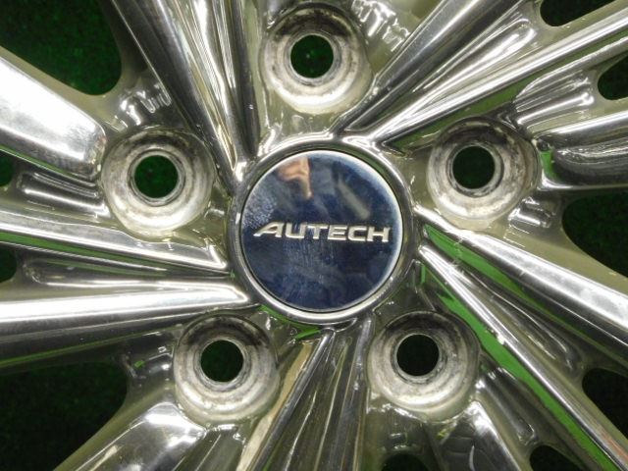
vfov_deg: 5.5
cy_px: 236
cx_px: 314
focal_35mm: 270
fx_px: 4898
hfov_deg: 7.3
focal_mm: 48.4
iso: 800
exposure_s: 1/13
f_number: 5.5
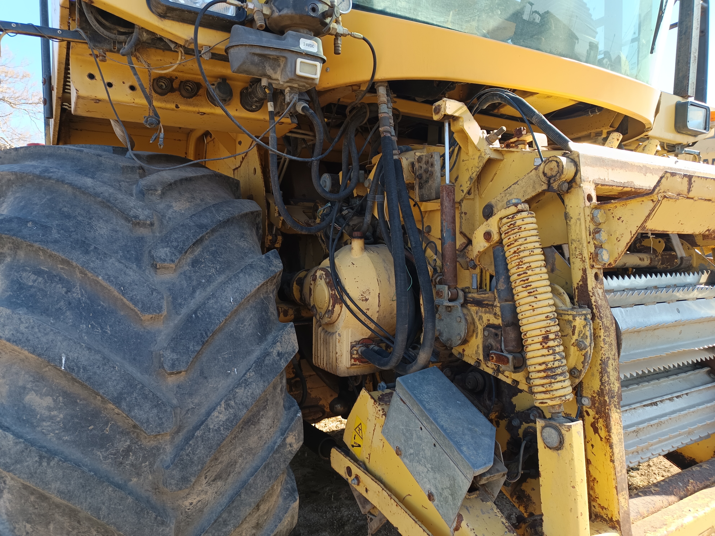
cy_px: 268
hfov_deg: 71.6
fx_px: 496
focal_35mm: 24
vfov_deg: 56.8
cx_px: 358
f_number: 1.7
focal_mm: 5.31
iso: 67
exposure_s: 1/100
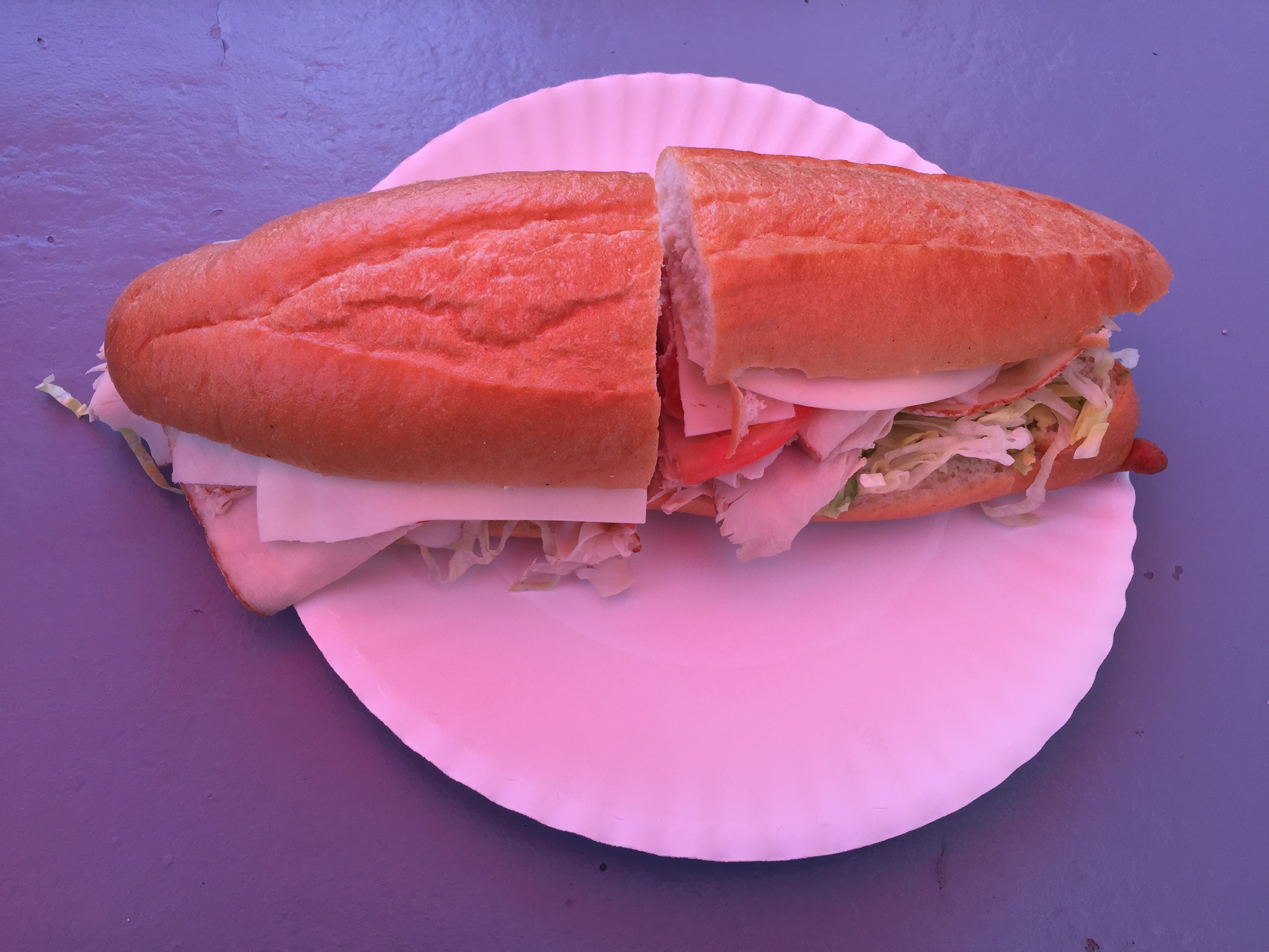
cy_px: 476
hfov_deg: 61.7
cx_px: 634
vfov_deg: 48.2
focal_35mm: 29
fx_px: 1063
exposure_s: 1/430
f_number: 2.2
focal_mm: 4.15
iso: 32
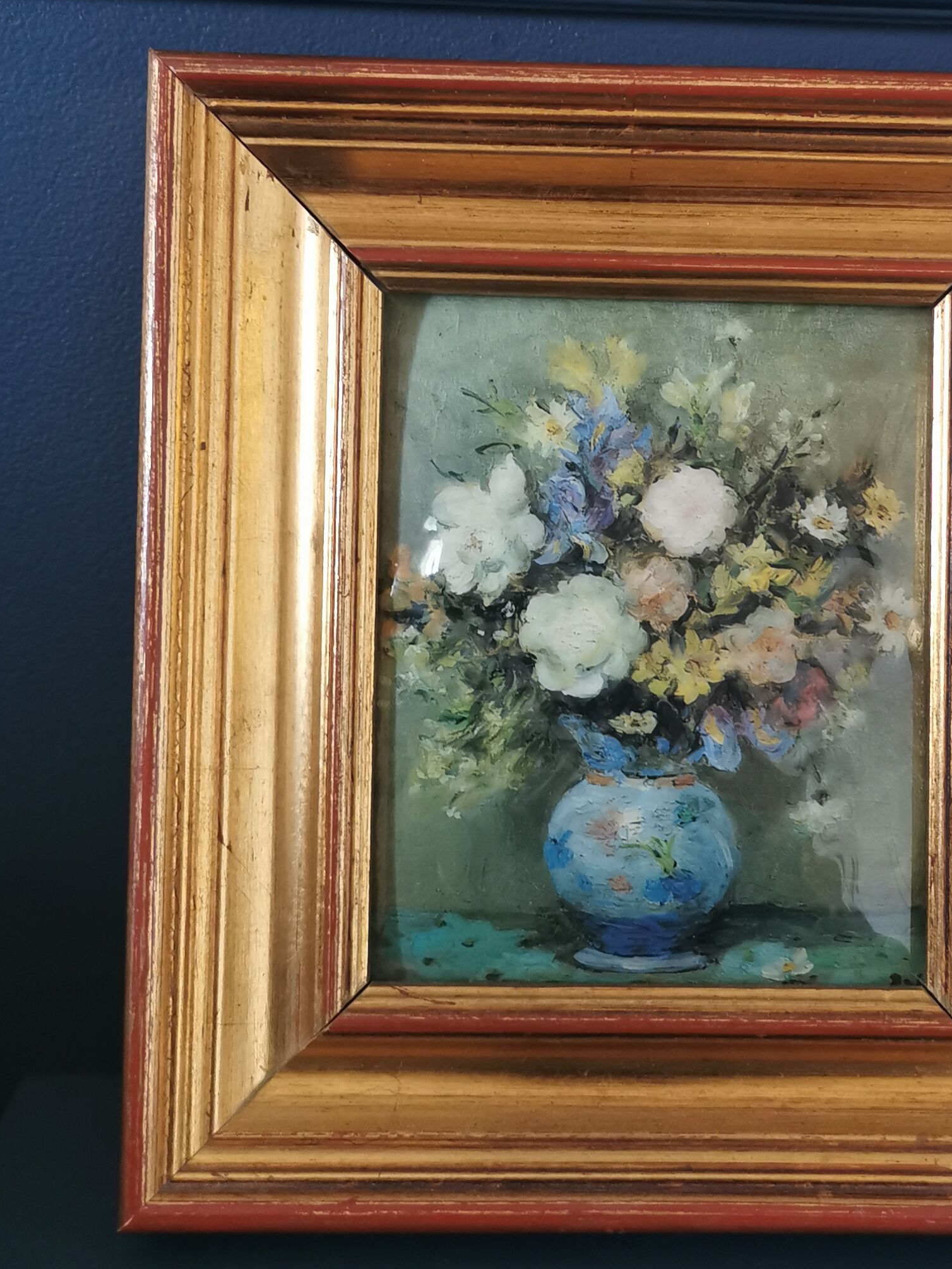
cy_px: 511
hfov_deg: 29.1
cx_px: 738
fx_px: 1796
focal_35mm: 49
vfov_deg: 38.8
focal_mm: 5.58
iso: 400
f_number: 1.8
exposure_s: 1/33.3
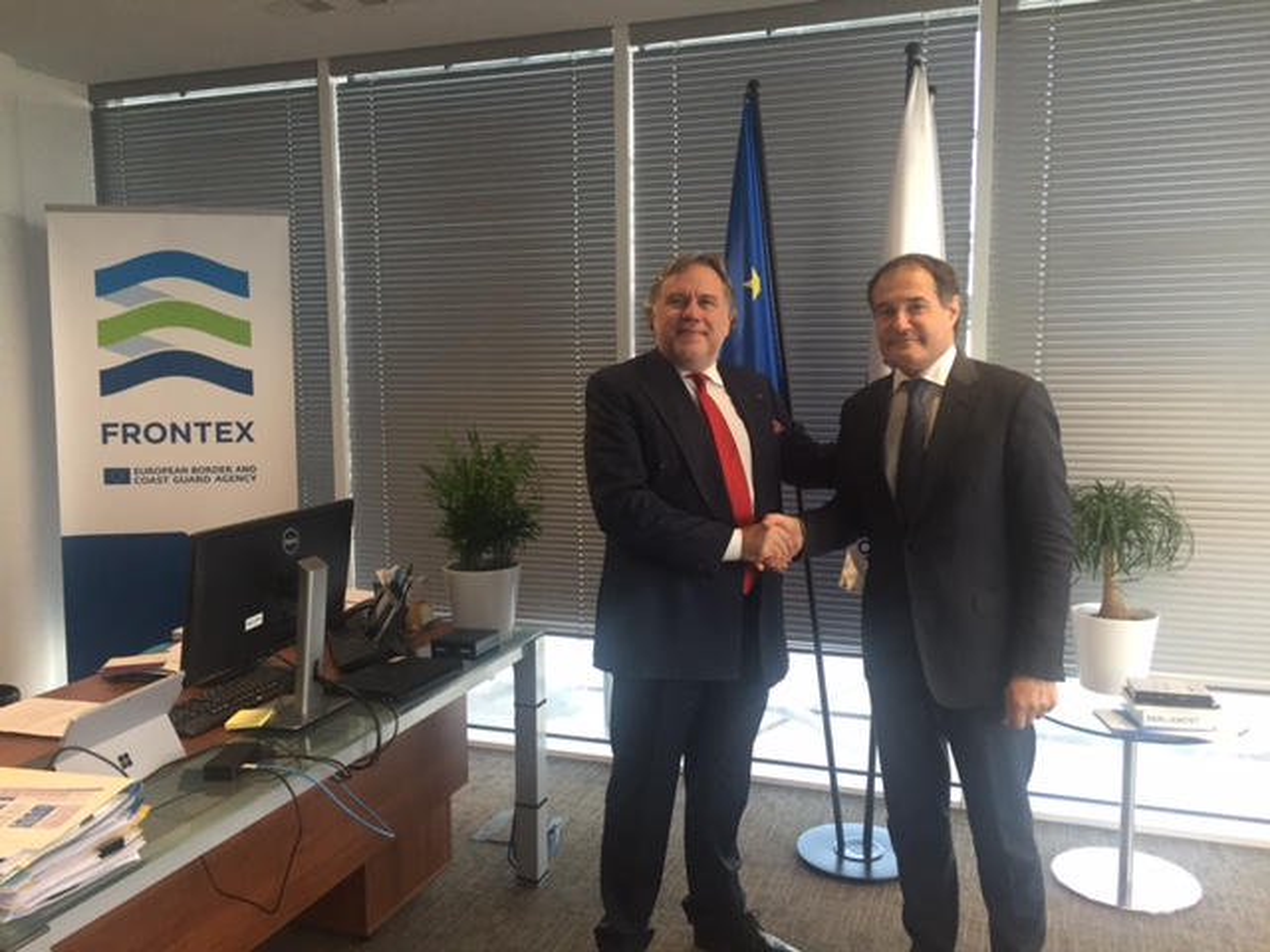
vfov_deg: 48.2
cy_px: 476
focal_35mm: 29
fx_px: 1064
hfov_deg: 61.7
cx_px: 635
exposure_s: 1/33
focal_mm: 4.15
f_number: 2.2
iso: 64
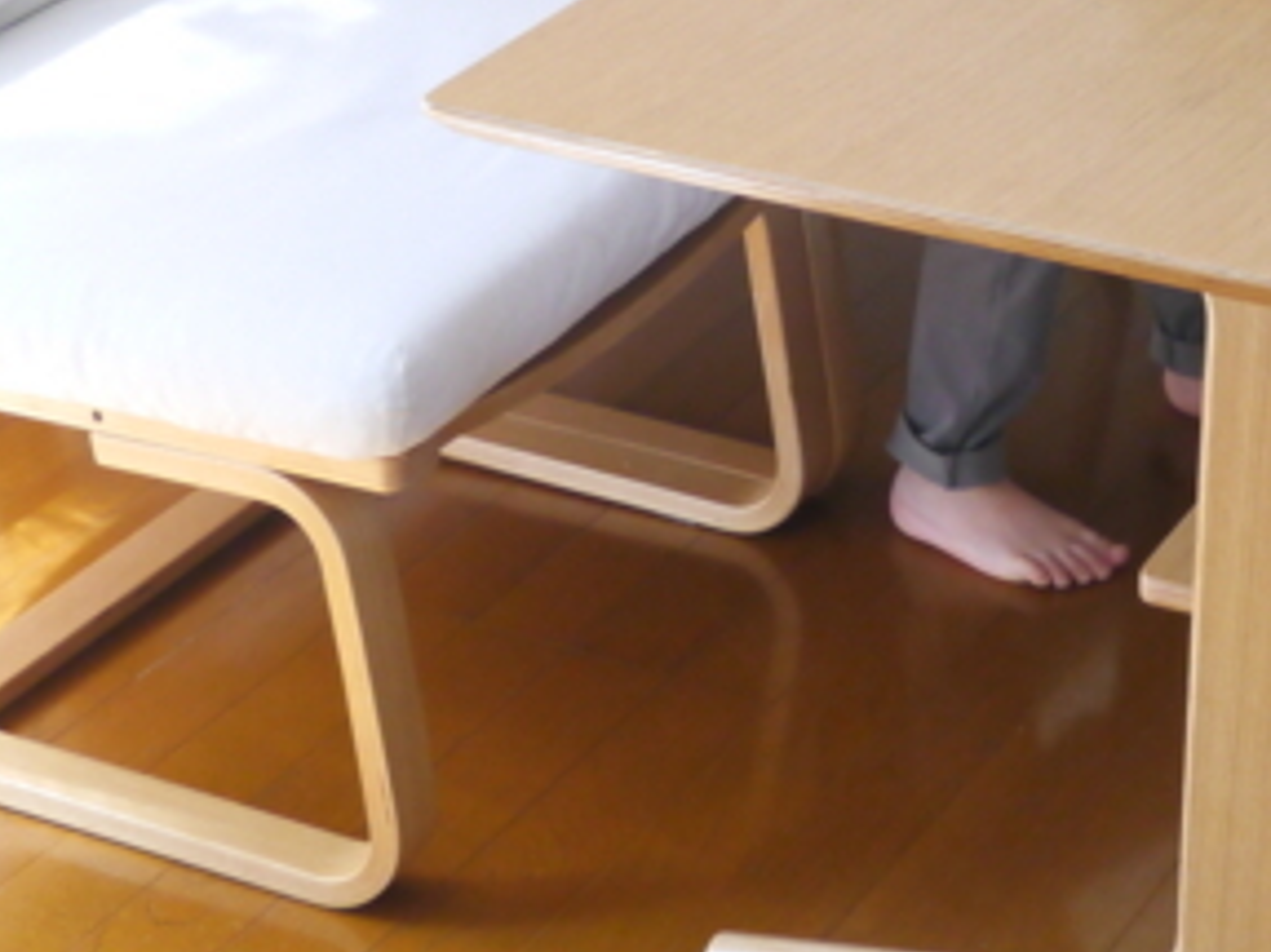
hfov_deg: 19.3
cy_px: -46
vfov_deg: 14.5
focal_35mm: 100
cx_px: 1112
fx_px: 3670
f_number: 3.5
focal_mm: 14
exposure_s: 1/60
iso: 400
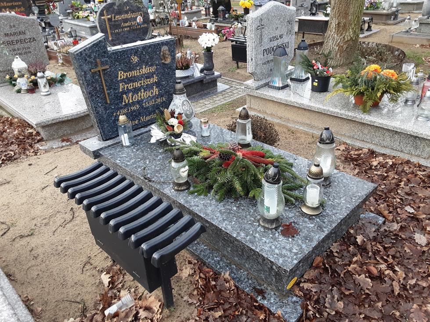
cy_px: 161
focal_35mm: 28
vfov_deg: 49.7
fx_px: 348
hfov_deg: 63.5
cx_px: 215
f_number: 1.9
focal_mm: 2.9
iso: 50
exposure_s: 1/100
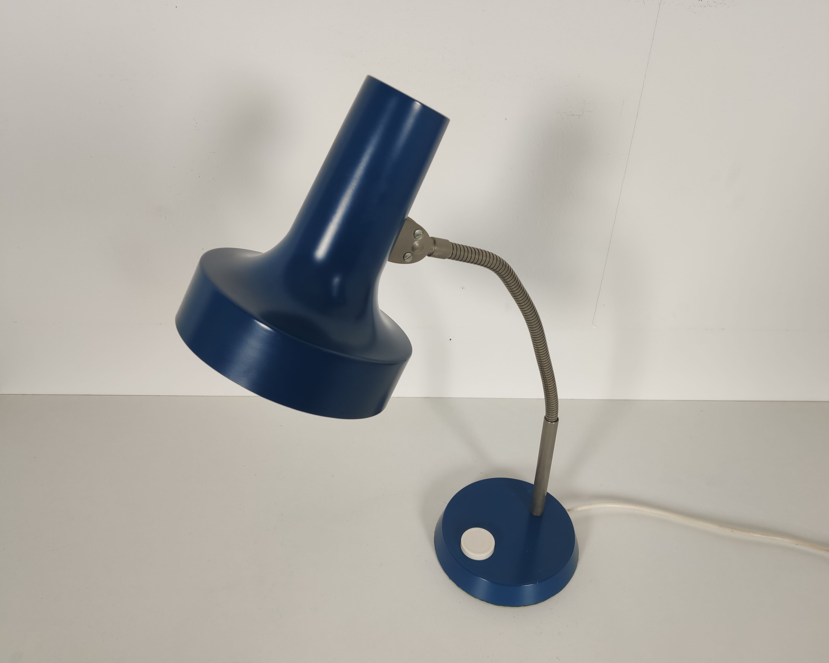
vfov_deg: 51.5
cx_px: 433
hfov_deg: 62.2
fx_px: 687
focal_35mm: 28
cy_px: 331
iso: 150
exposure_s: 1/100
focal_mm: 4.75
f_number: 1.75
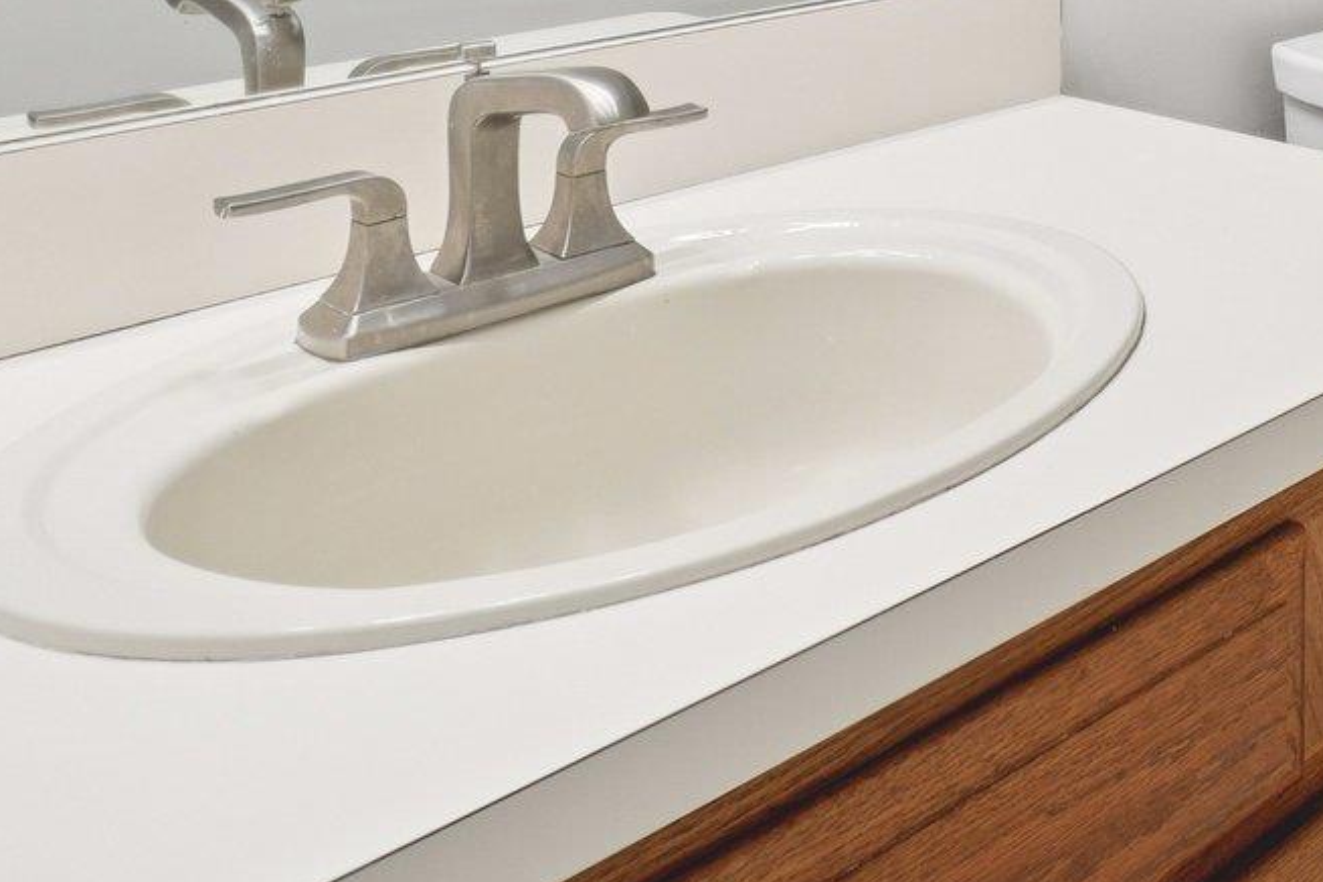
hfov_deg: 35.4
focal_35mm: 47
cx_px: 1479
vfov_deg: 24.4
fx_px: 1727
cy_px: -319
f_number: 8
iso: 400
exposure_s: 1/20
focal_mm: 10
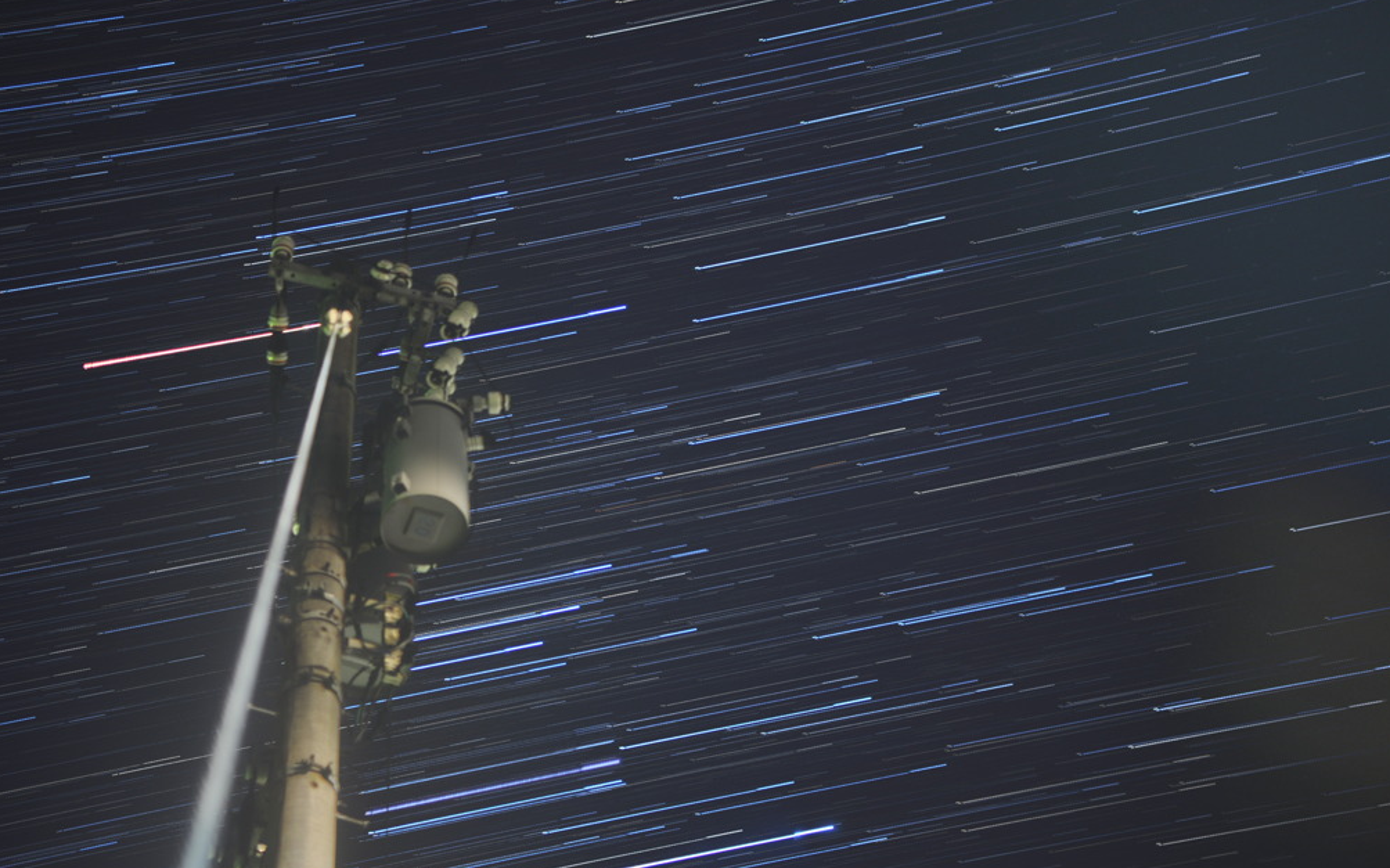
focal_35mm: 55
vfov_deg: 23.7
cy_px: 407
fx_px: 2065
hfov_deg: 37.2
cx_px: 701
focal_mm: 35
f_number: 1.8
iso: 200
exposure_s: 15
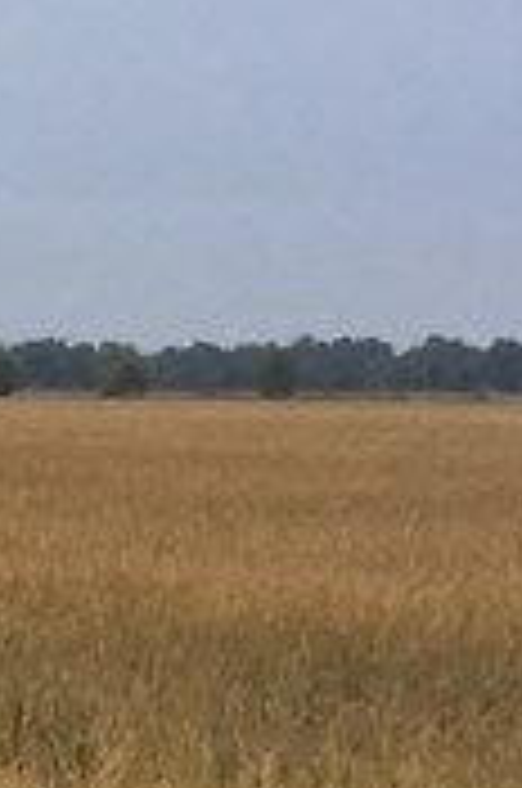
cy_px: 856
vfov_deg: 10.8
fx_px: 4127
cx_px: -828
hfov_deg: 6.8
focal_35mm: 189
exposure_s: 1/40
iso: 32
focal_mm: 3.3
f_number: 2.4
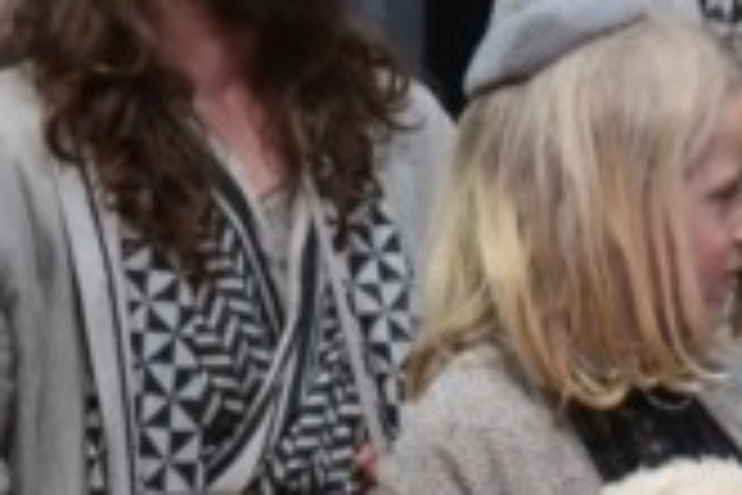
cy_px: 338
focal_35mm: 734
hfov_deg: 2.8
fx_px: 15134
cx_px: 589
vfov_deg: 1.9
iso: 1600
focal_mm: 105
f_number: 9
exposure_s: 1/125
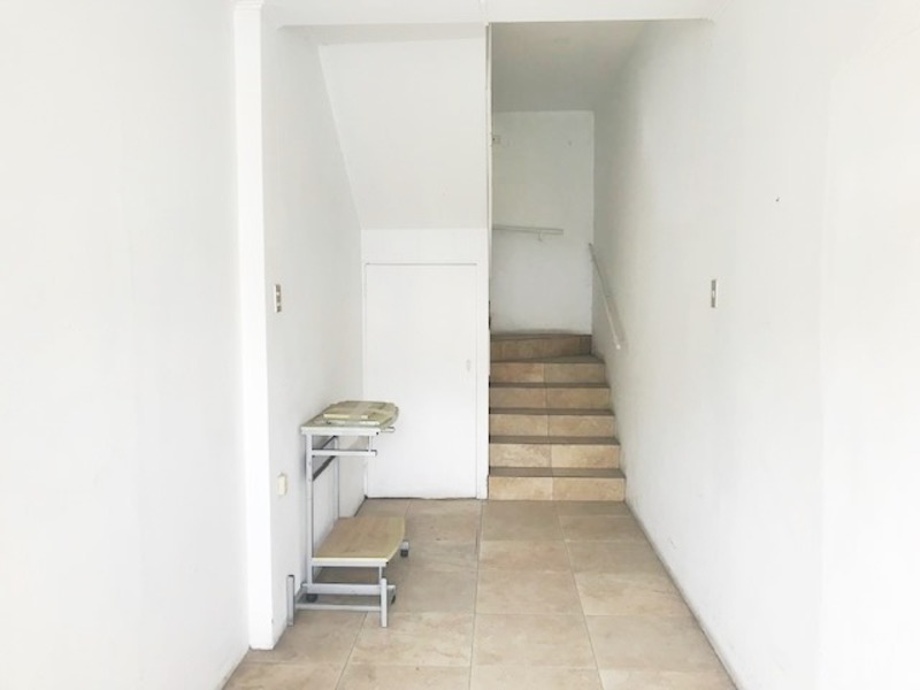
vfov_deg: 49.7
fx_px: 744
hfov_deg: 63.4
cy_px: 345
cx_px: 460
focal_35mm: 28
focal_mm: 3.99
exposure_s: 1/40
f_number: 1.8
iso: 25
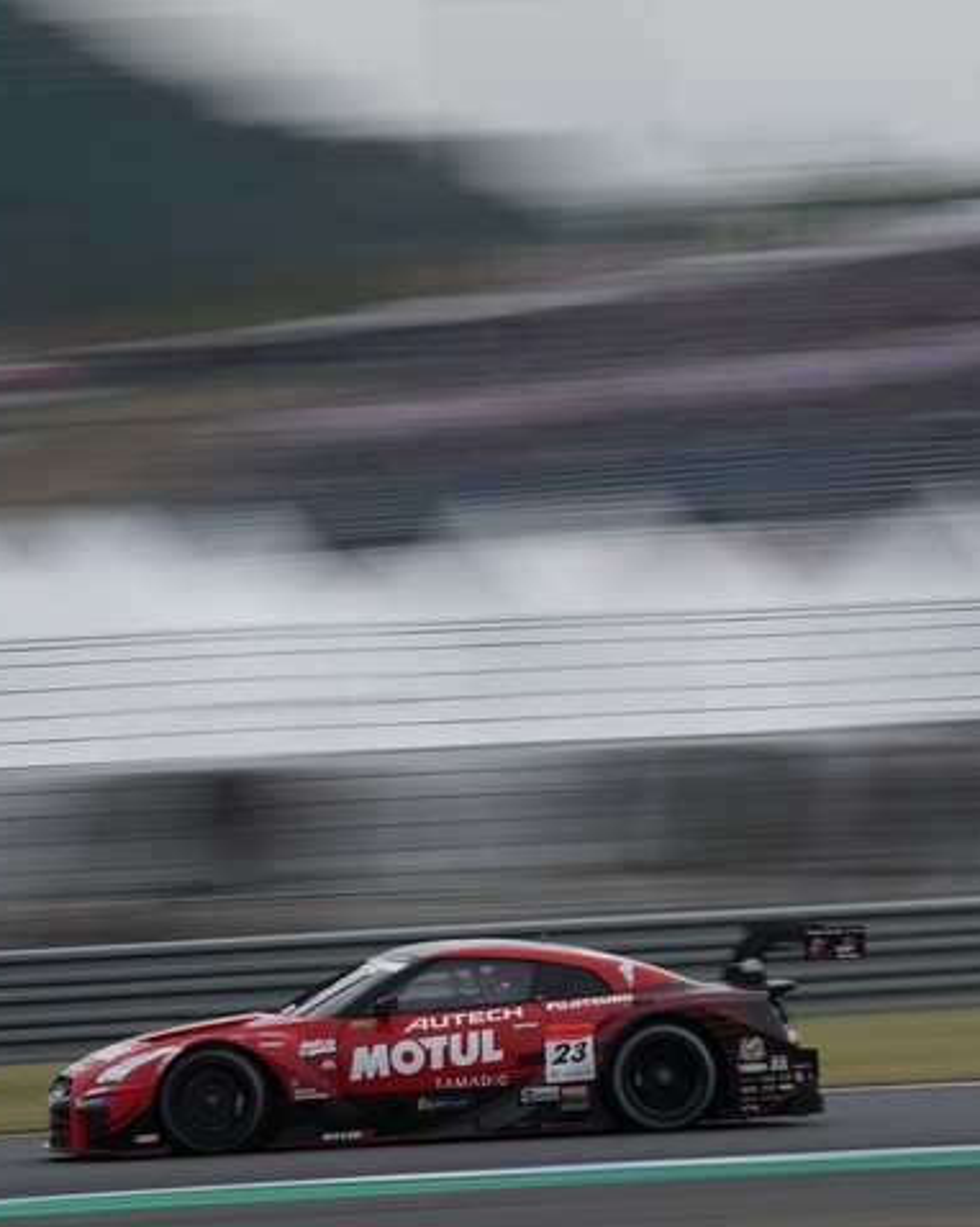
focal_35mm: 283
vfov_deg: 6.8
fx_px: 10267
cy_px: 614
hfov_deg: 5.5
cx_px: 562
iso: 50
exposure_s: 1/20
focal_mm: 200
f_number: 16
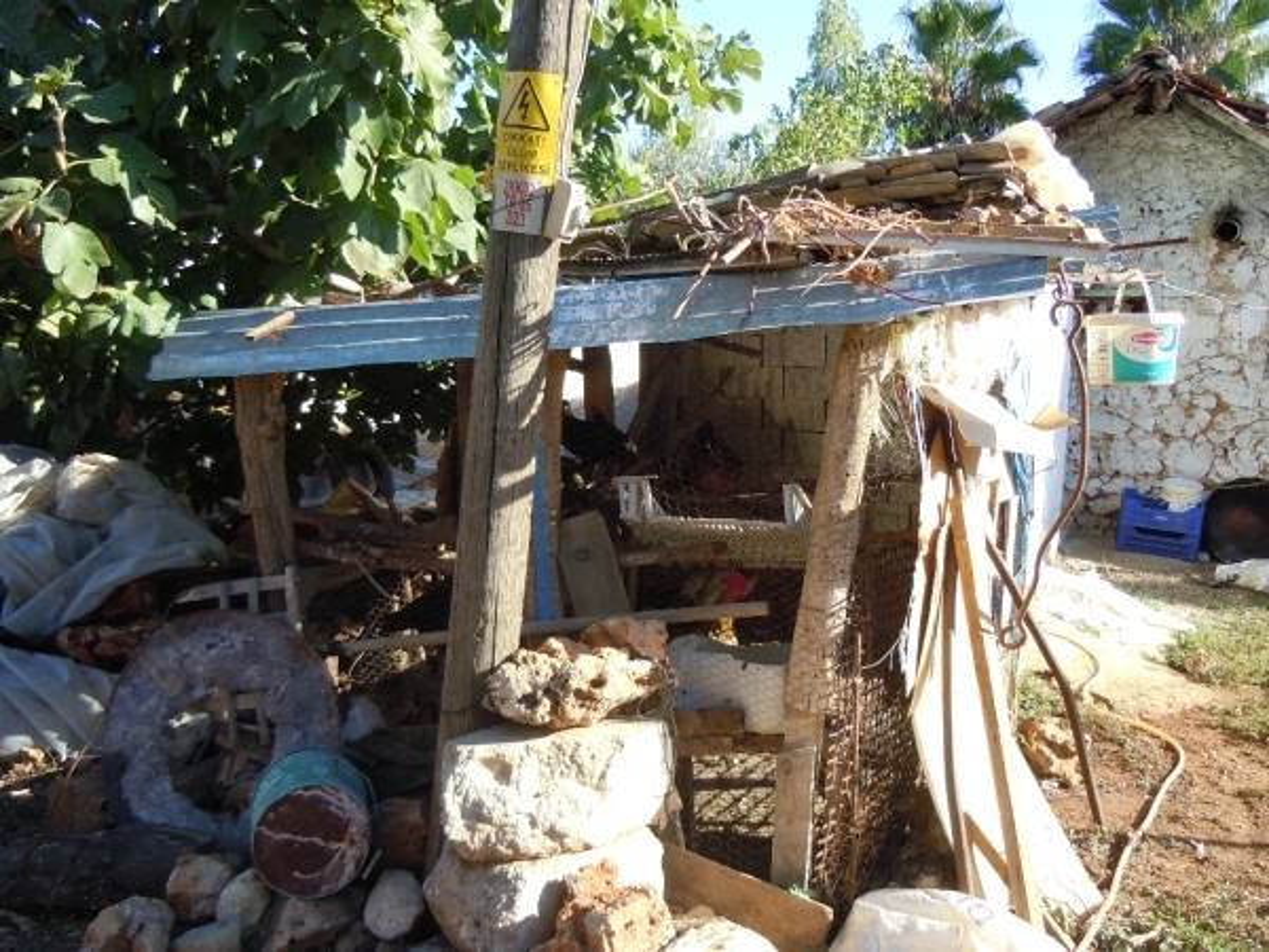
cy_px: 476
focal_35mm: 30
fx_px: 1100
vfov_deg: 46.8
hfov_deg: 60.0
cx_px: 634
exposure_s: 1/200
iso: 100
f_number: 3.5
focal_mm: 5.4
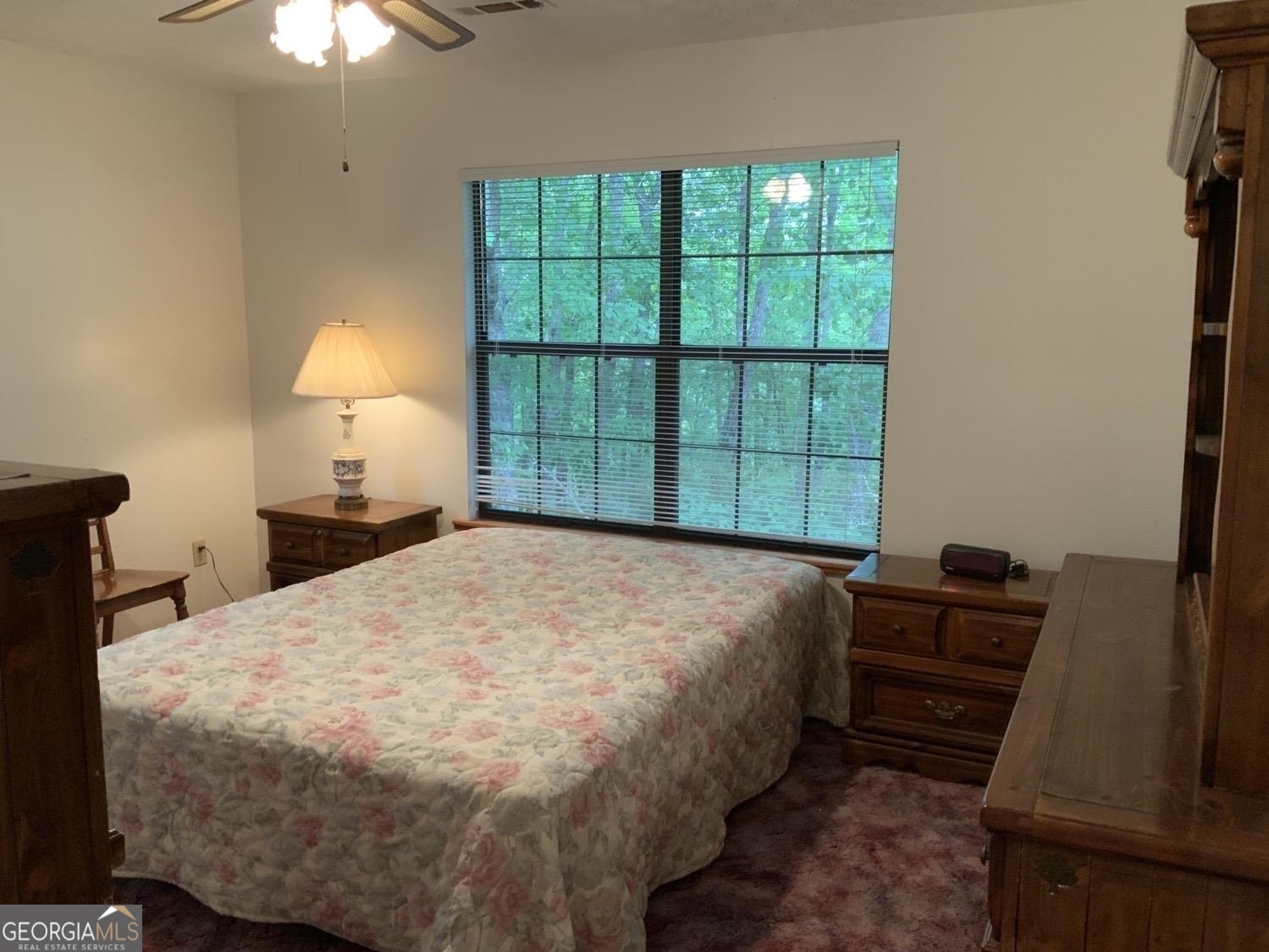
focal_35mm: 29
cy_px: 476
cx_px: 634
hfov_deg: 61.7
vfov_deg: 48.2
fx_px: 1063
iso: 160
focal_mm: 3
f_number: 1.8
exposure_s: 1/60
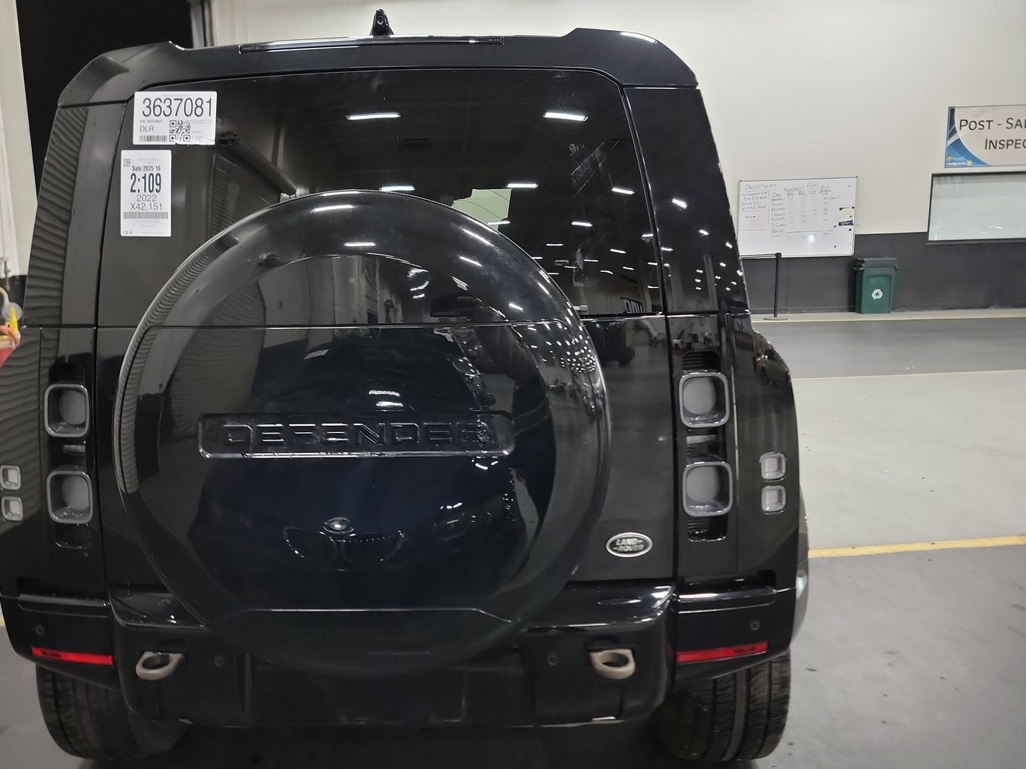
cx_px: 414
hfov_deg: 61.2
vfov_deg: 48.2
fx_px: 860
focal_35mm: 29
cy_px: 361
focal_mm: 6.7
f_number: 1.8
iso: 768
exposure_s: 1/24
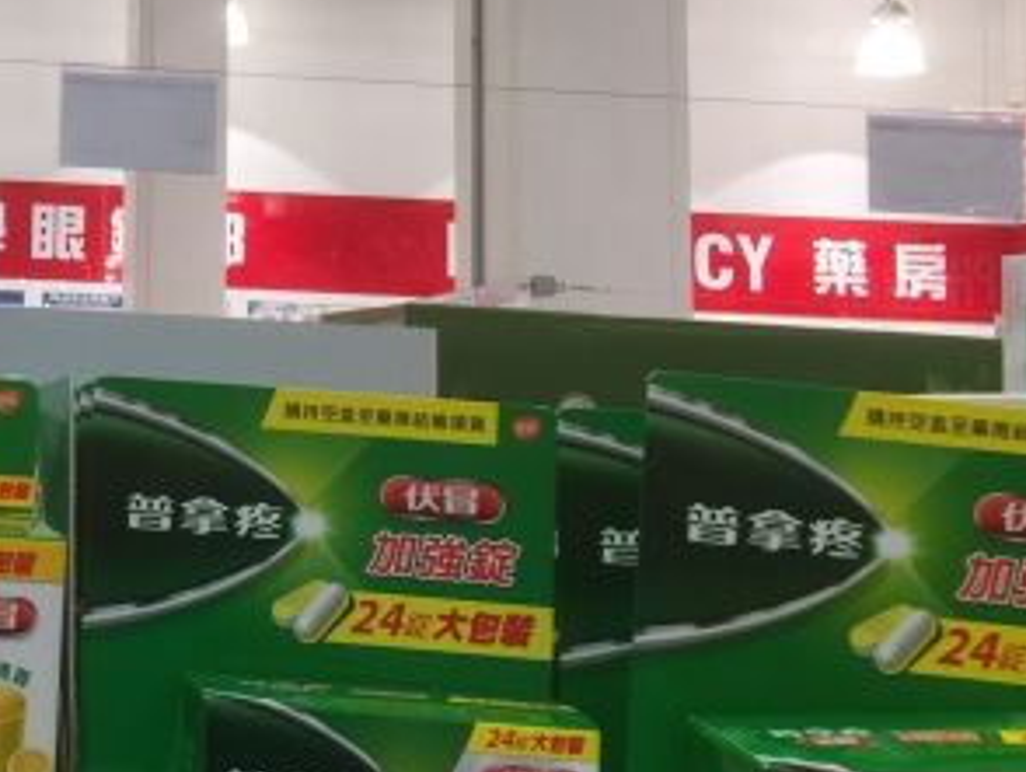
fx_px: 2047
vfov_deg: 21.0
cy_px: 134
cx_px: -178
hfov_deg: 25.5
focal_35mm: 69
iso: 32
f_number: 2.2
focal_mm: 4.15
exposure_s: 1/40
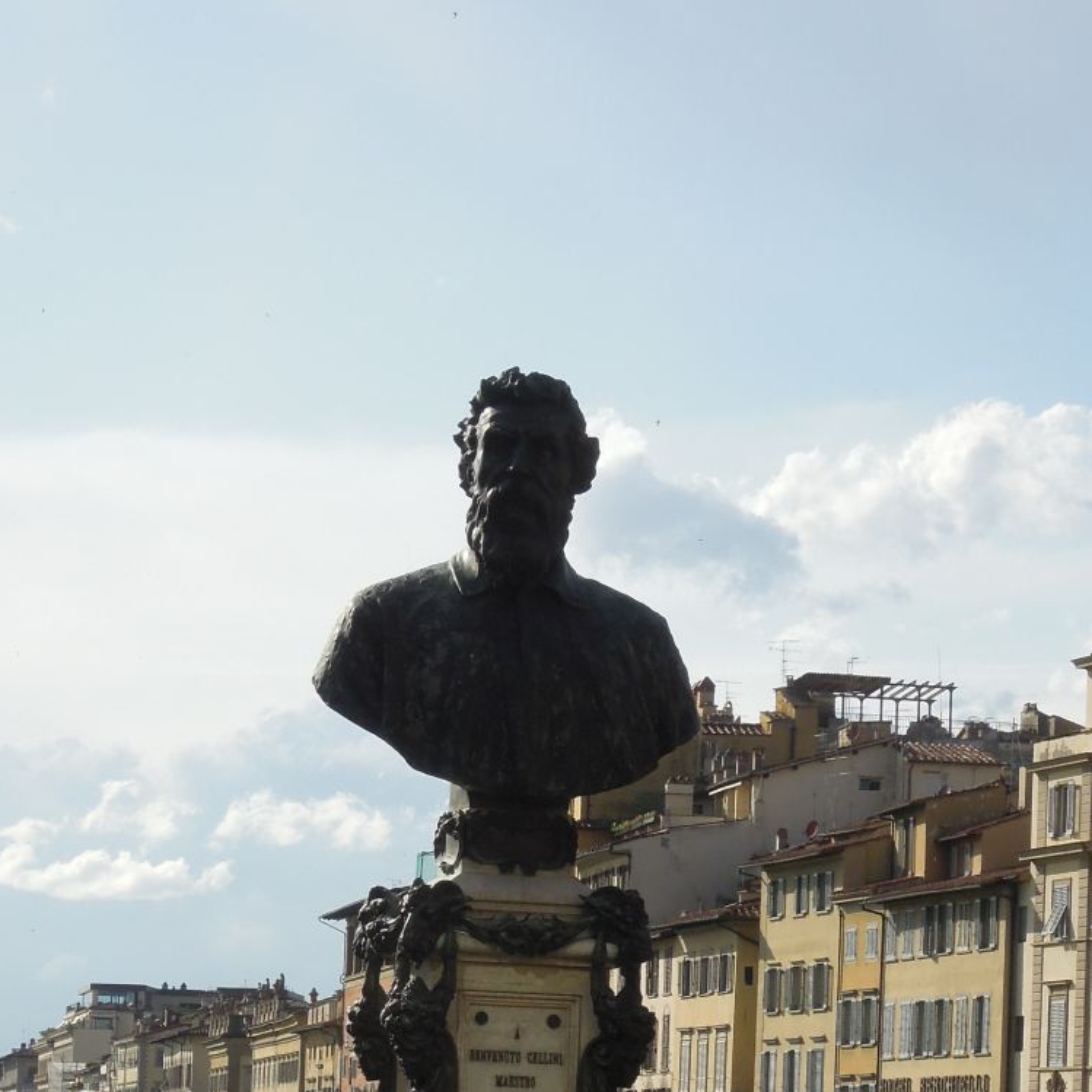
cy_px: 937
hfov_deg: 12.7
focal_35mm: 137
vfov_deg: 12.7
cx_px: 509
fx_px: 4890
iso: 160
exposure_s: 1/1000
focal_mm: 15.2
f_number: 5
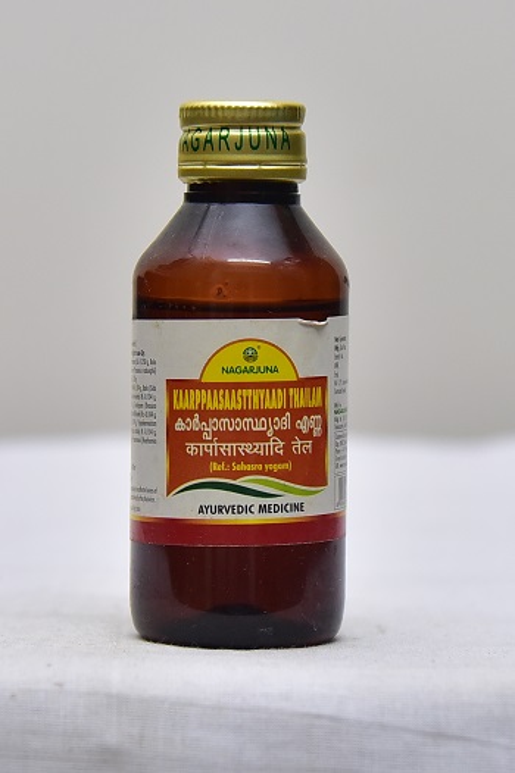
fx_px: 1504
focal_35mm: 70
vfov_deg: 28.9
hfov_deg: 19.4
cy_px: 386
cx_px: 258
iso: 1600
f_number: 4
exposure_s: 1/125
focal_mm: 70
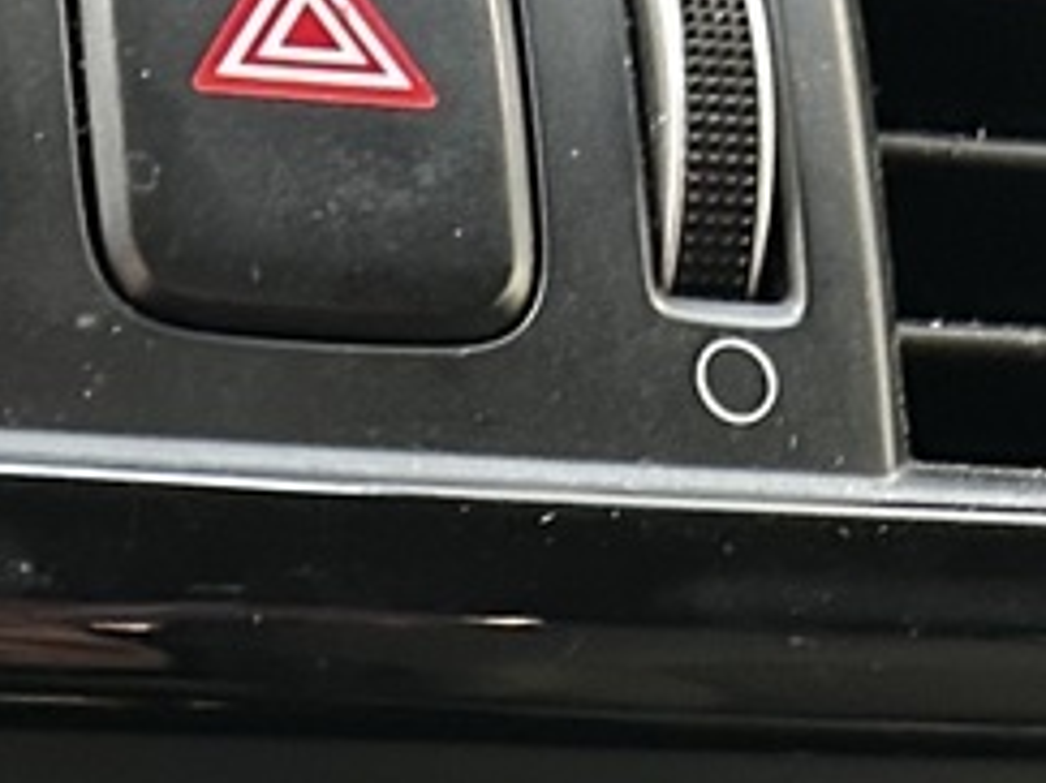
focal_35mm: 154
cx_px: 90
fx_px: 4651
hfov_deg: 12.7
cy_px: 2078
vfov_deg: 8.5
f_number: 1.5
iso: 400
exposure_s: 1/33
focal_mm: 5.7
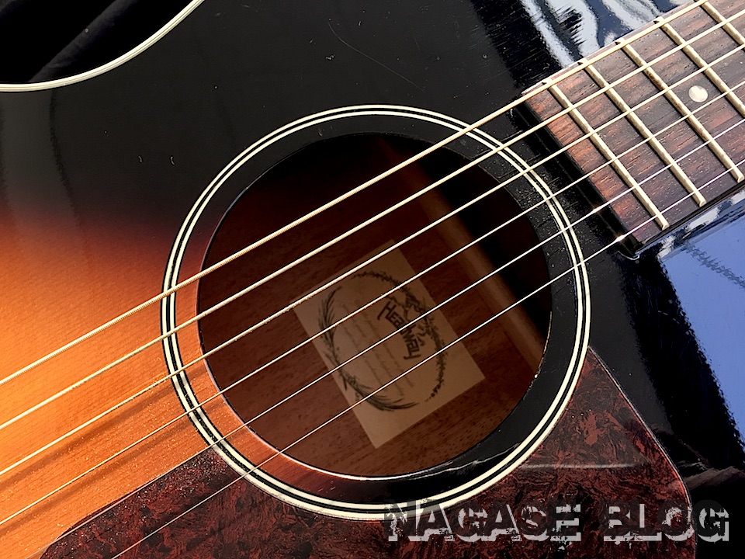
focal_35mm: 29
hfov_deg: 61.7
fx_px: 624
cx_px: 372
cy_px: 280
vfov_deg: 48.2
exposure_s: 1/30
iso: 32
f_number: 2.2
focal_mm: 4.15
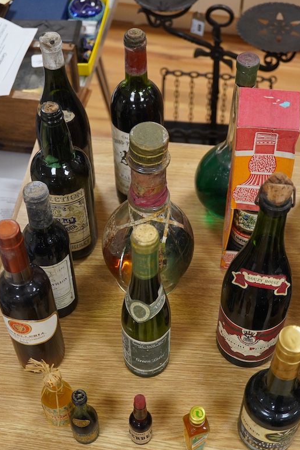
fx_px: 650
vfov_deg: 38.2
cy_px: 226
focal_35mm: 52
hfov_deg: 26.0
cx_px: 151
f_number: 3.5
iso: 1250
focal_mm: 30
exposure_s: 1/200
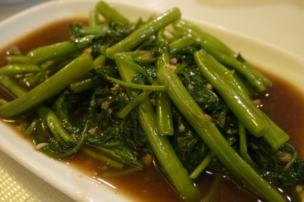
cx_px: 149
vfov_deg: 39.9
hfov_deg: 57.3
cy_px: 101
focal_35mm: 33
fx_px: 278
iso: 1600
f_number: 3.6
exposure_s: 1/50
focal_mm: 15
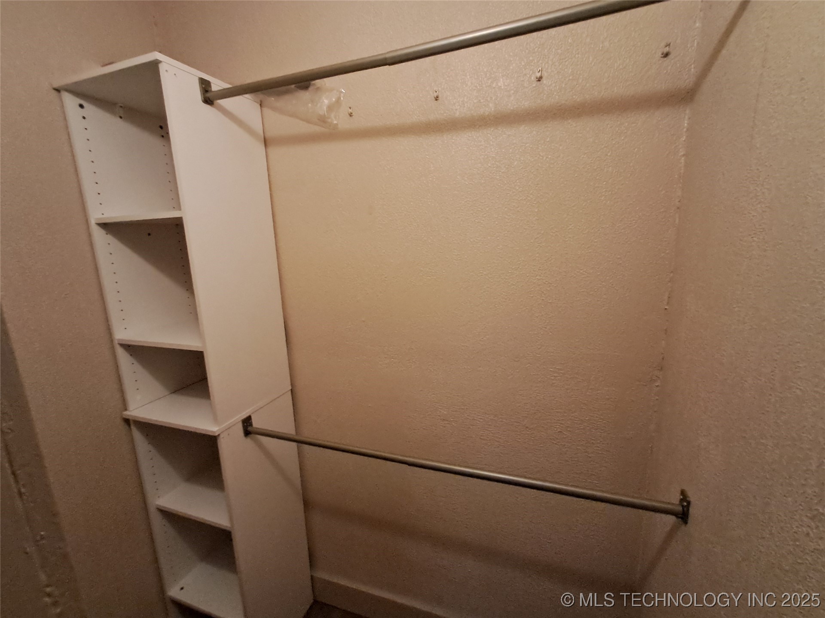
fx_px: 381
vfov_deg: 78.1
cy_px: 309
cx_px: 412
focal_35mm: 16
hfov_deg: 94.5
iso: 500
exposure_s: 1/24
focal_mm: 1.64
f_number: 2.2
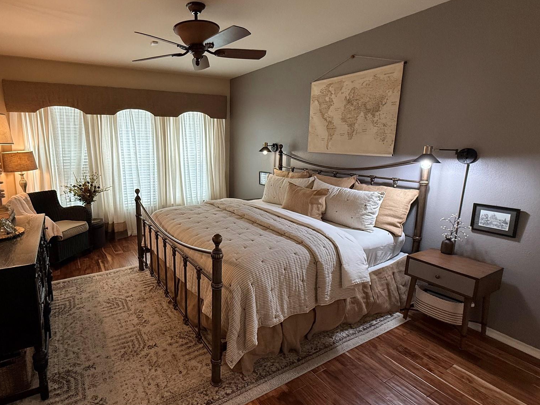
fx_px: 296
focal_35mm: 19
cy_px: 198
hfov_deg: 83.4
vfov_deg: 68.7
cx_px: 210
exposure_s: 1/60
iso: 200
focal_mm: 2.22
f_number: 2.2
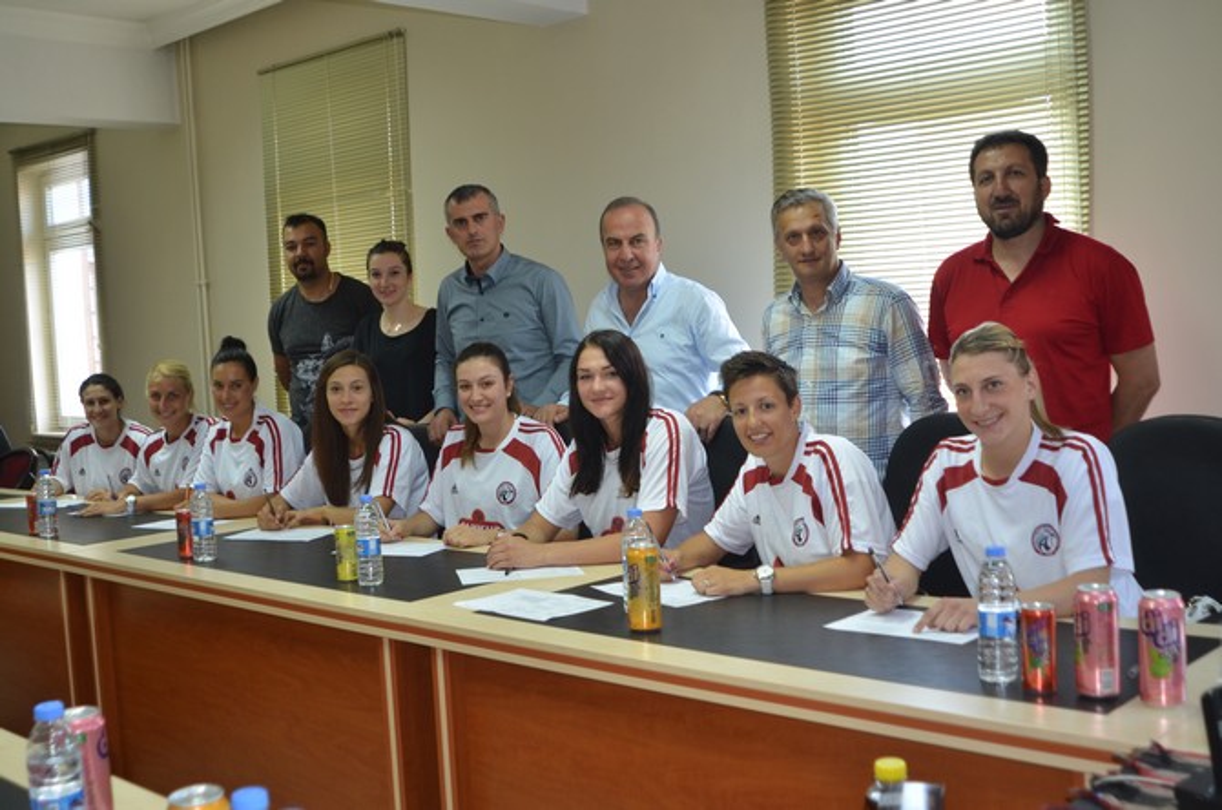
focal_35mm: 42
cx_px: 611
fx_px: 1423
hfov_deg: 46.5
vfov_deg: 31.8
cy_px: 405
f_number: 3.8
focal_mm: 28
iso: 450
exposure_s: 1/60
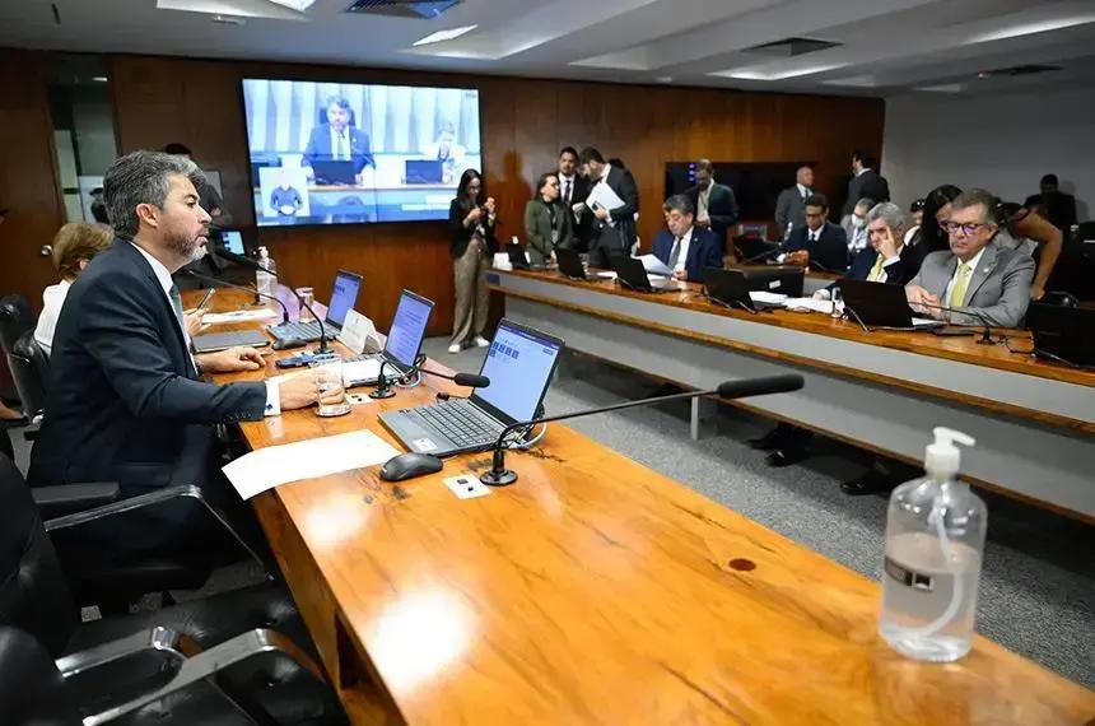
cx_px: 548
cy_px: 363
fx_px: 774
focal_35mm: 26
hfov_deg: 70.5
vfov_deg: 50.2
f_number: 2.8
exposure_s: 1/160
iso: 2000
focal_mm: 25.5
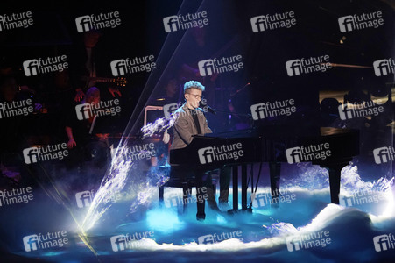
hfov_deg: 10.3
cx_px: 198
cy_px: 132
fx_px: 2193
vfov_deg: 6.9
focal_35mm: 200
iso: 4000
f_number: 5.6
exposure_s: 1/160
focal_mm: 200
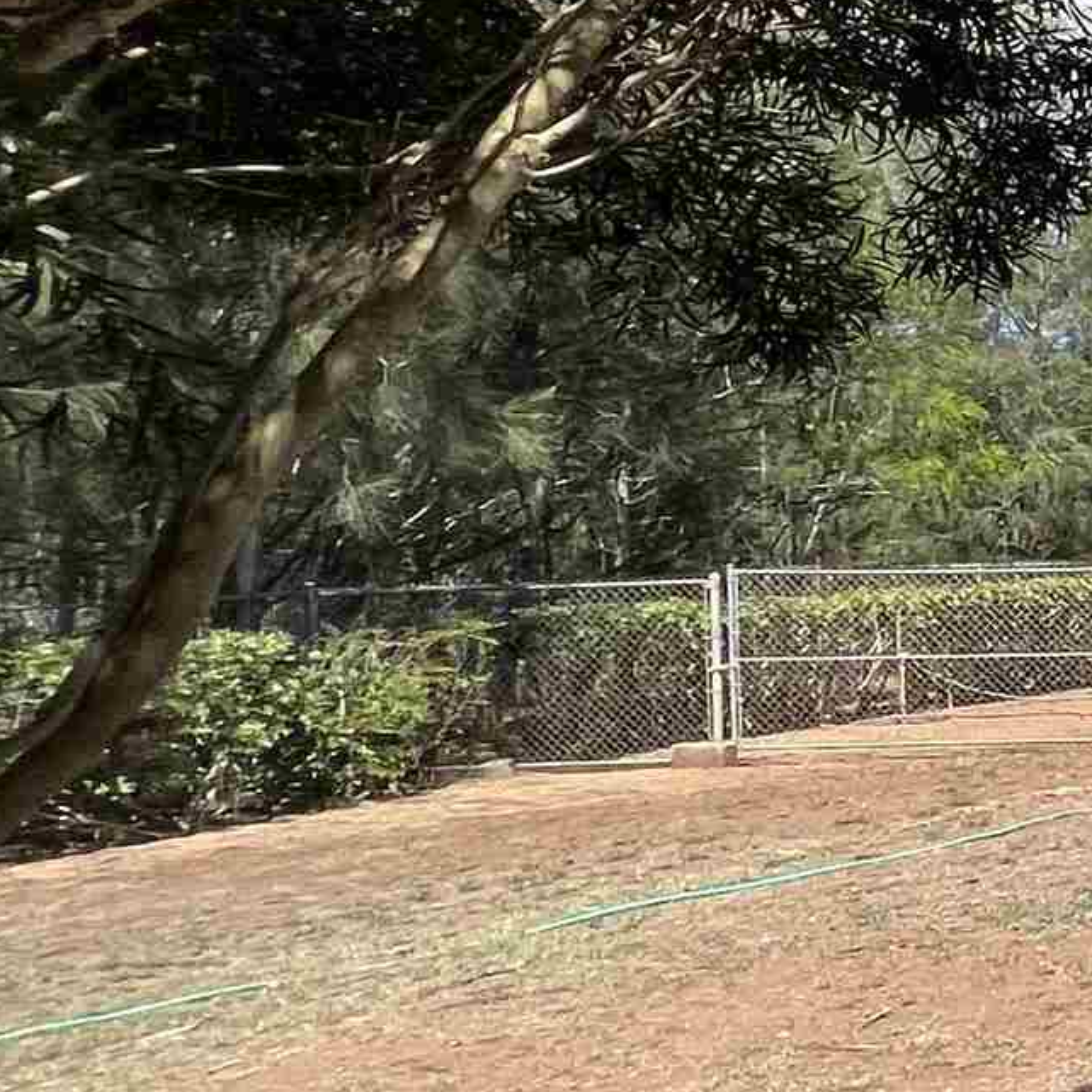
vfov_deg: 31.1
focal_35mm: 55
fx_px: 1963
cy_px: 549
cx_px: 2468
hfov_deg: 16.5
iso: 32
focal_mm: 1.57
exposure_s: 1/1309
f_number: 1.8
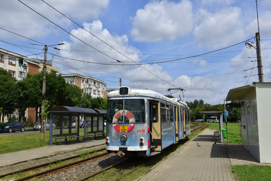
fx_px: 293
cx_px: 136
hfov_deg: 49.6
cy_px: 90
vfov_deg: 34.2
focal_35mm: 39
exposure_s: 1/640
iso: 100
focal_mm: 26
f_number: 7.1
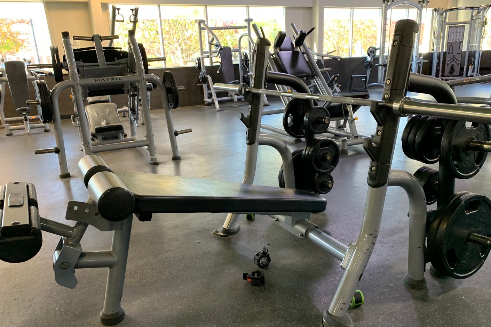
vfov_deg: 44.7
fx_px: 396
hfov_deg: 63.6
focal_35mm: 29
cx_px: 255
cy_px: 197
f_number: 1.8
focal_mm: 4.25
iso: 320
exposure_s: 1/60
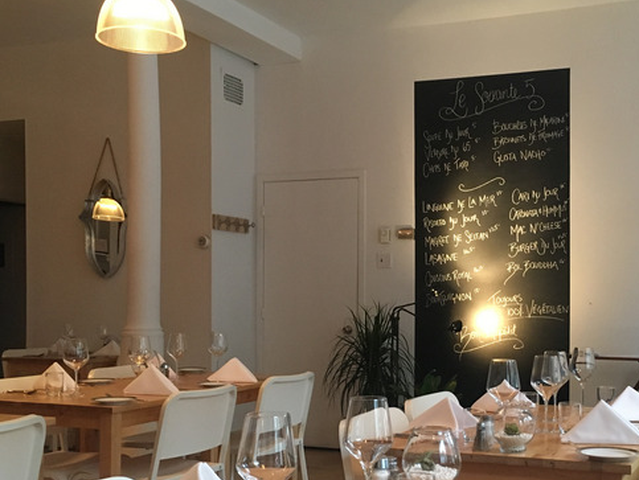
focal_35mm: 48
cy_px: 320
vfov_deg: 30.1
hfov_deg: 39.1
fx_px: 887
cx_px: 434
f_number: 2.2
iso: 200
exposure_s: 1/20
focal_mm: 4.15
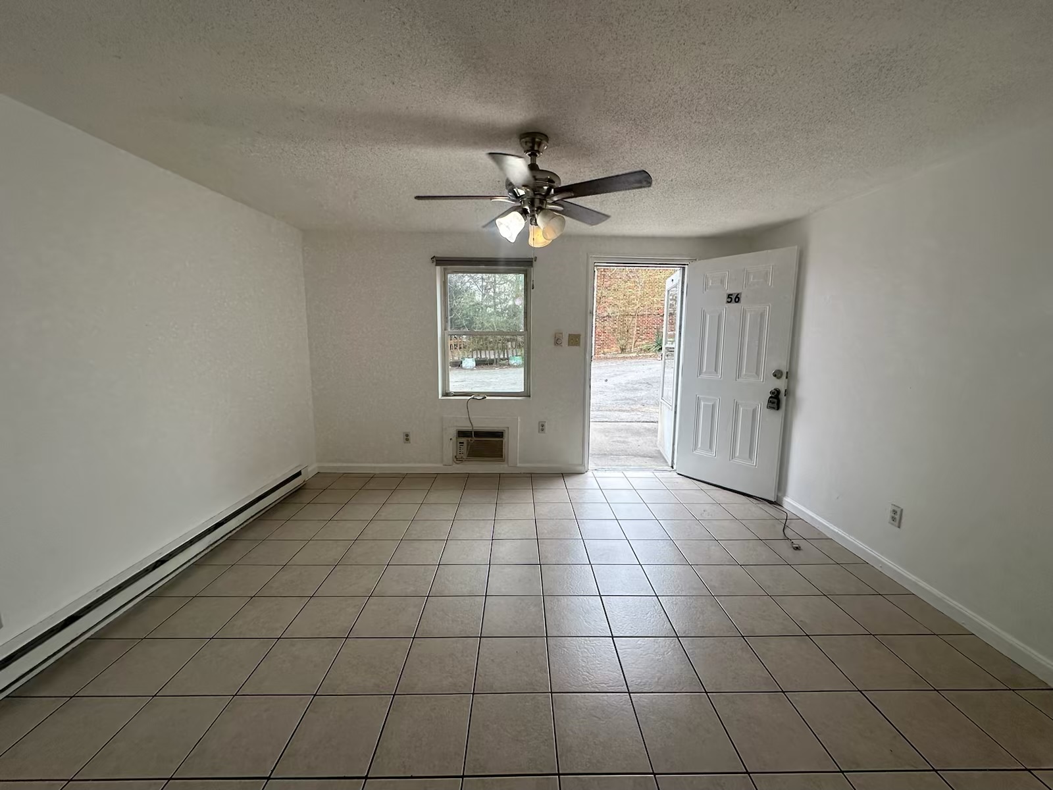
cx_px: 526
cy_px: 395
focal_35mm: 14
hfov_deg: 102.1
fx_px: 426
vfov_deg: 85.7
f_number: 2.2
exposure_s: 1/146
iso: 40
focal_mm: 2.22
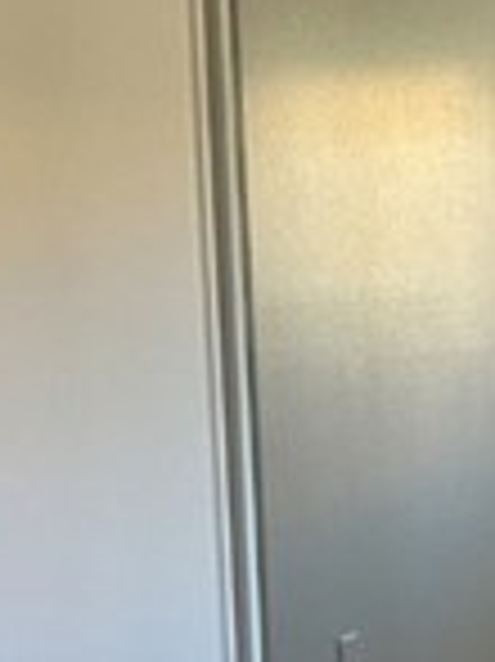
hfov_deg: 12.5
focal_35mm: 113
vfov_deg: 16.7
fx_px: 2158
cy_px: 806
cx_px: 729
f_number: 1.5
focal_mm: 5.7
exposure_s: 1/60
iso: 250
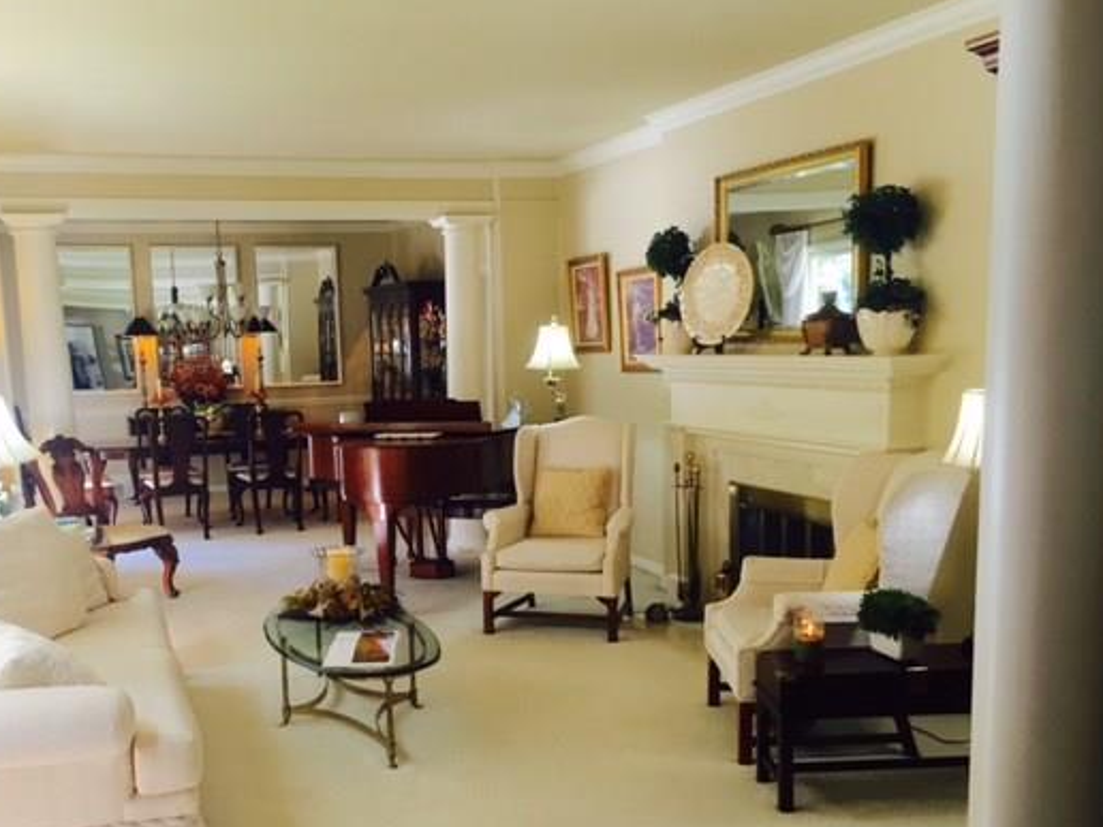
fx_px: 1147
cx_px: 449
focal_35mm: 36
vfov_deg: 39.5
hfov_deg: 51.1
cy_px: 491
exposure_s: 1/30
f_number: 2.2
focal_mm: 4.15
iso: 32
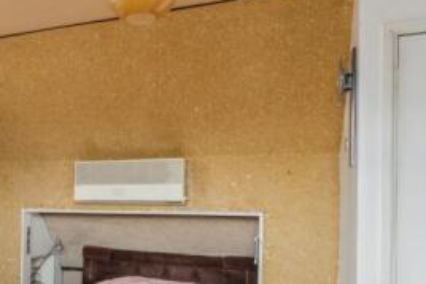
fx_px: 462
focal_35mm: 39
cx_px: 49
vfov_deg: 33.0
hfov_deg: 45.3
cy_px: 237
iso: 640
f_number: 11
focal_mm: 16
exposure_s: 1/6
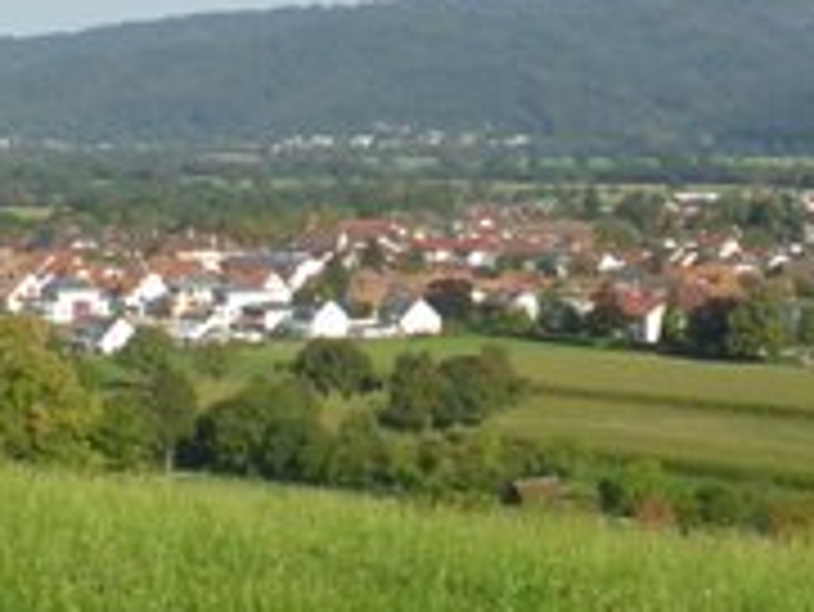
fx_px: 3153
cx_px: 337
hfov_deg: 14.7
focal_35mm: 134
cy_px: 194
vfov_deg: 11.1
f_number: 4.6
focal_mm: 6.3
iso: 50
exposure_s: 1/320
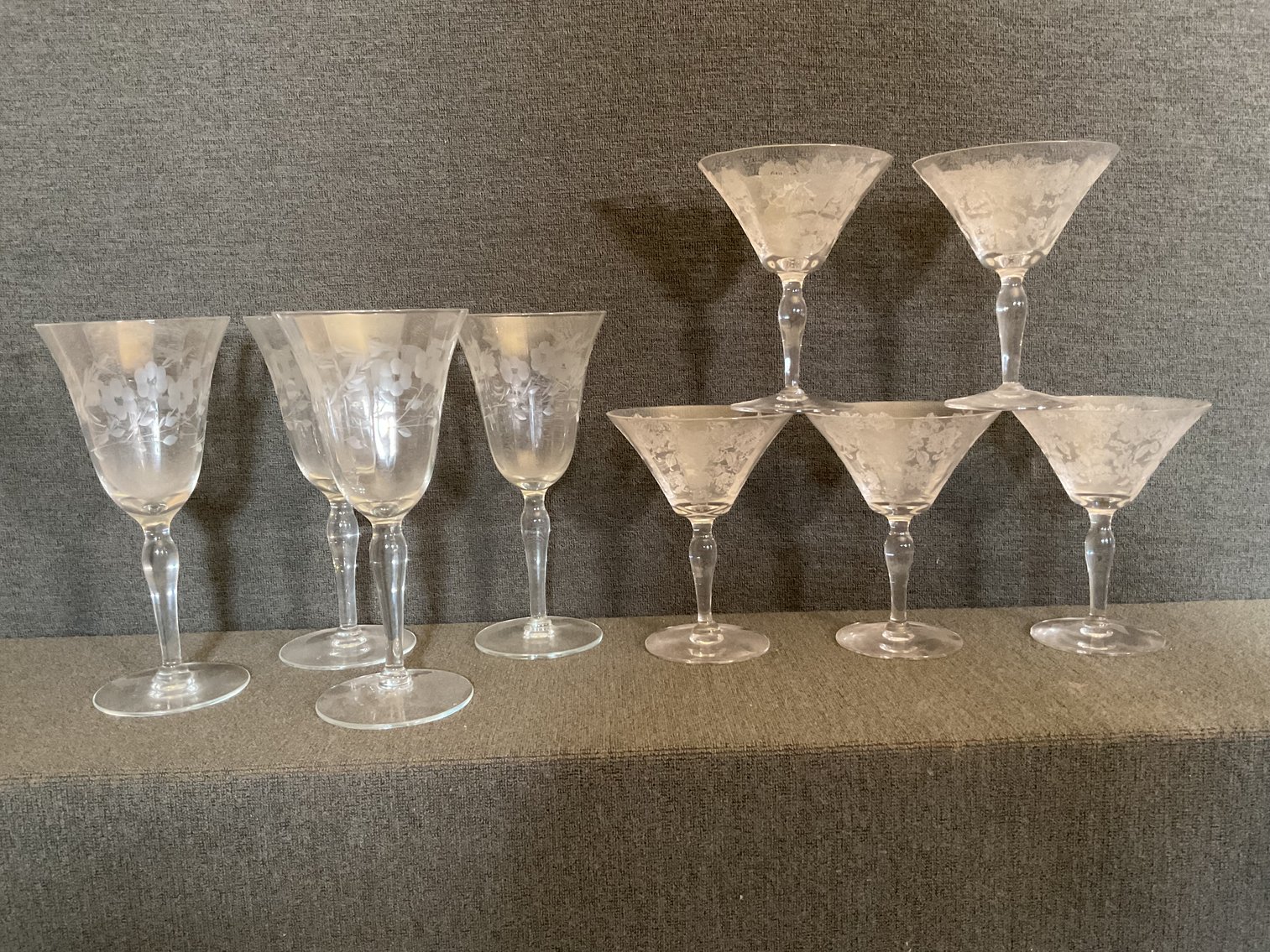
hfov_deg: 61.7
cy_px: 476
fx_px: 1064
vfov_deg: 48.2
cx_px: 635
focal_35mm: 29
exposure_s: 1/30
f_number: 1.8
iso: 320
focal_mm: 3
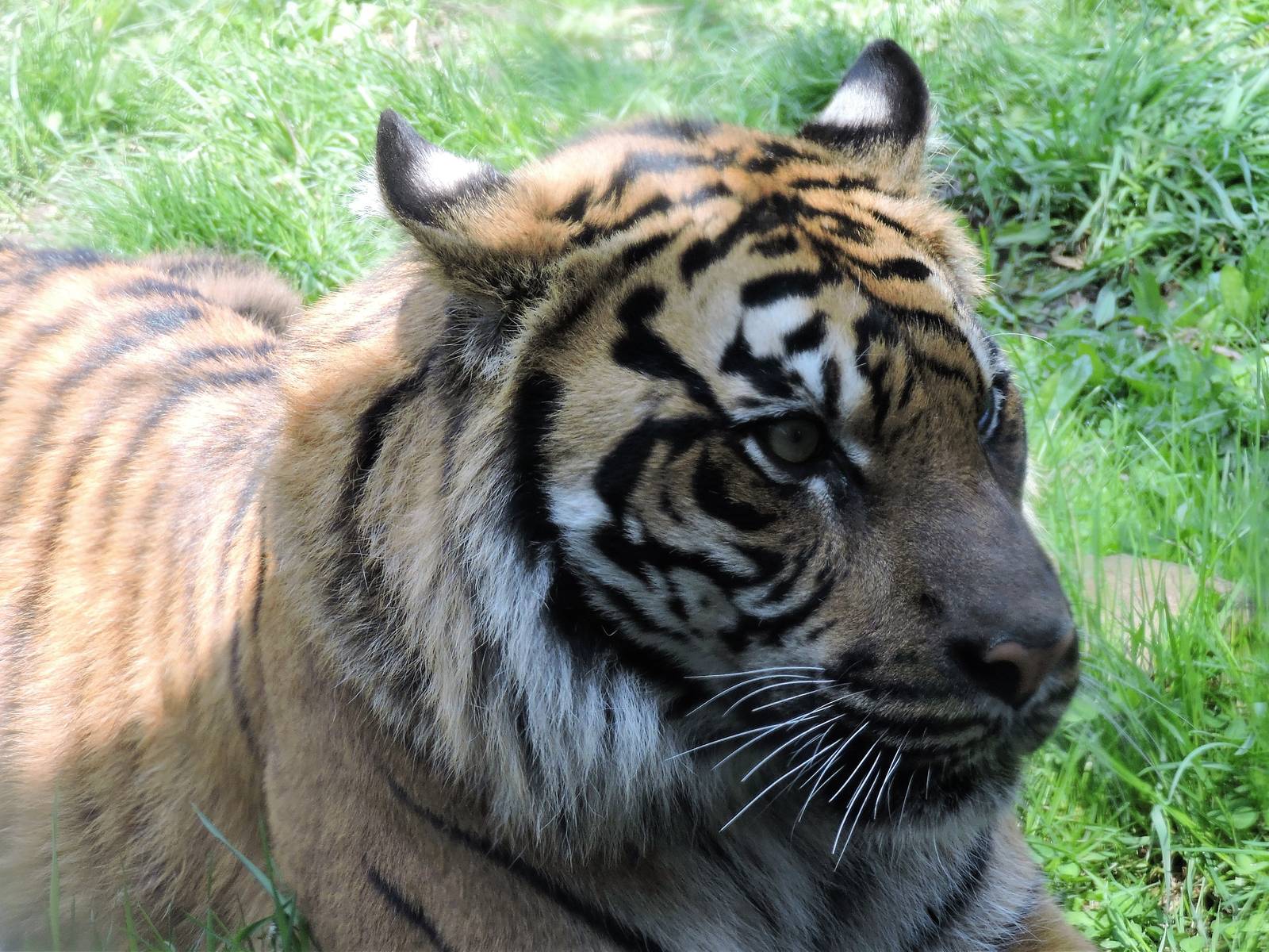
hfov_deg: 23.0
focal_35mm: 85
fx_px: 3116
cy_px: 476
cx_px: 634
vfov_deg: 17.4
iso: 100
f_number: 4
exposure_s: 1/100
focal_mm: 15.2
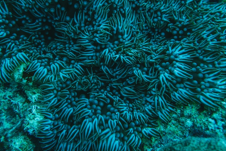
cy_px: 51
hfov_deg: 57.1
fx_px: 207
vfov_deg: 39.5
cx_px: 102
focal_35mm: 33
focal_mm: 8.8
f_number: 2.8
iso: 100
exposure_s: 1/80
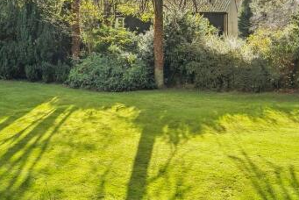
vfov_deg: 26.8
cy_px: 8
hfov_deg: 41.0
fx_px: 399
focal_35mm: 48
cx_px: 125
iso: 400
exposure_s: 1/640
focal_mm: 16
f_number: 9
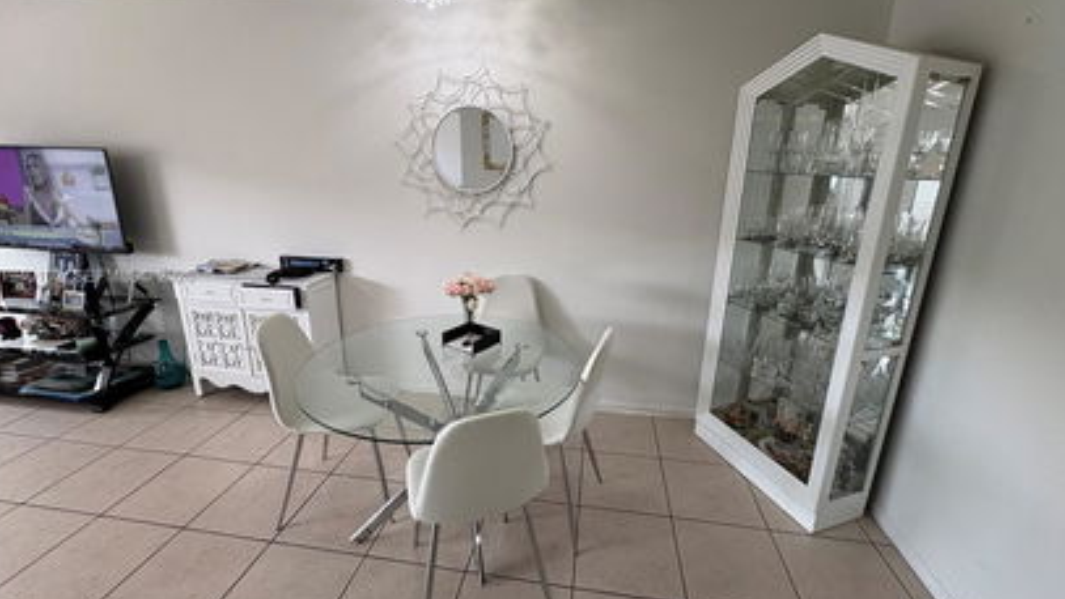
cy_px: 277
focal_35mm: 16
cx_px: 535
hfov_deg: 99.4
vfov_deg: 67.0
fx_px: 452
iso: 125
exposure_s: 1/60
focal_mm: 2.22
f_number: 2.2
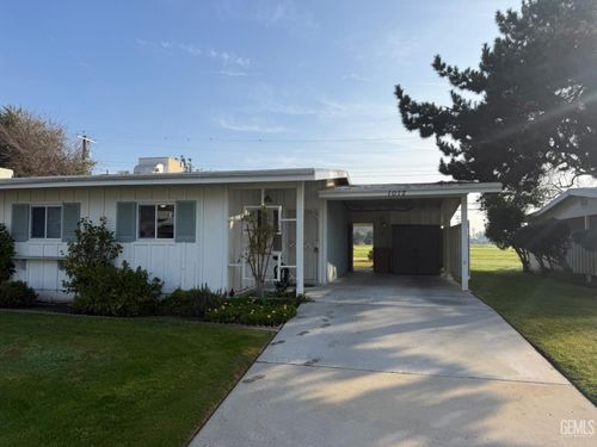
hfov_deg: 71.6
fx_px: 414
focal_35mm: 24
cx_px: 298
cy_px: 224
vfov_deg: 56.8
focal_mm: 6.76
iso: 80
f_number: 1.78
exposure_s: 1/3759
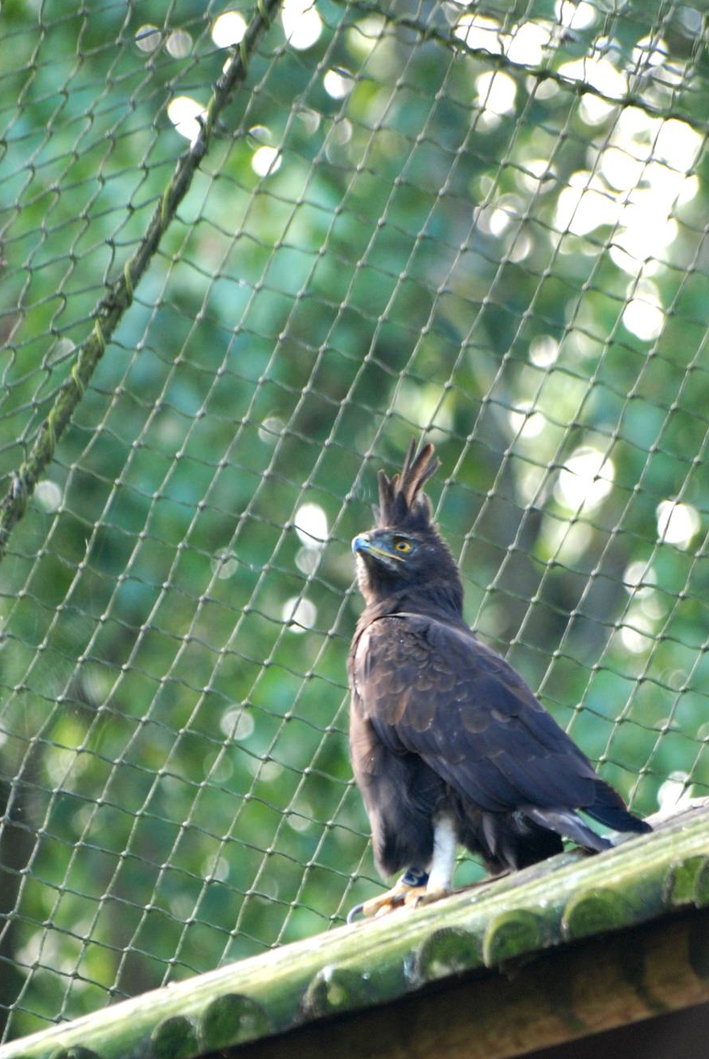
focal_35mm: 437
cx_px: 350
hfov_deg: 3.2
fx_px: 12875
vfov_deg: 4.7
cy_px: 608
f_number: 5.3
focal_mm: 240
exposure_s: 1/60
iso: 400
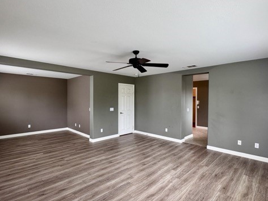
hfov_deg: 84.6
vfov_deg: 68.7
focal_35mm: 19
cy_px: 102
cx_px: 127
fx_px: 147
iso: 160
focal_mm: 2.22
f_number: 2.2
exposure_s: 1/99
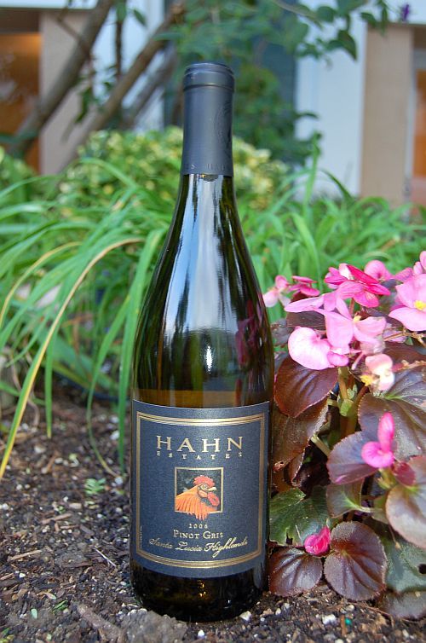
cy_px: 322
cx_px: 213
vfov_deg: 49.6
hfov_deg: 34.1
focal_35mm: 39
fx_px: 695
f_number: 4
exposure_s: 1/60
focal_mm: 26
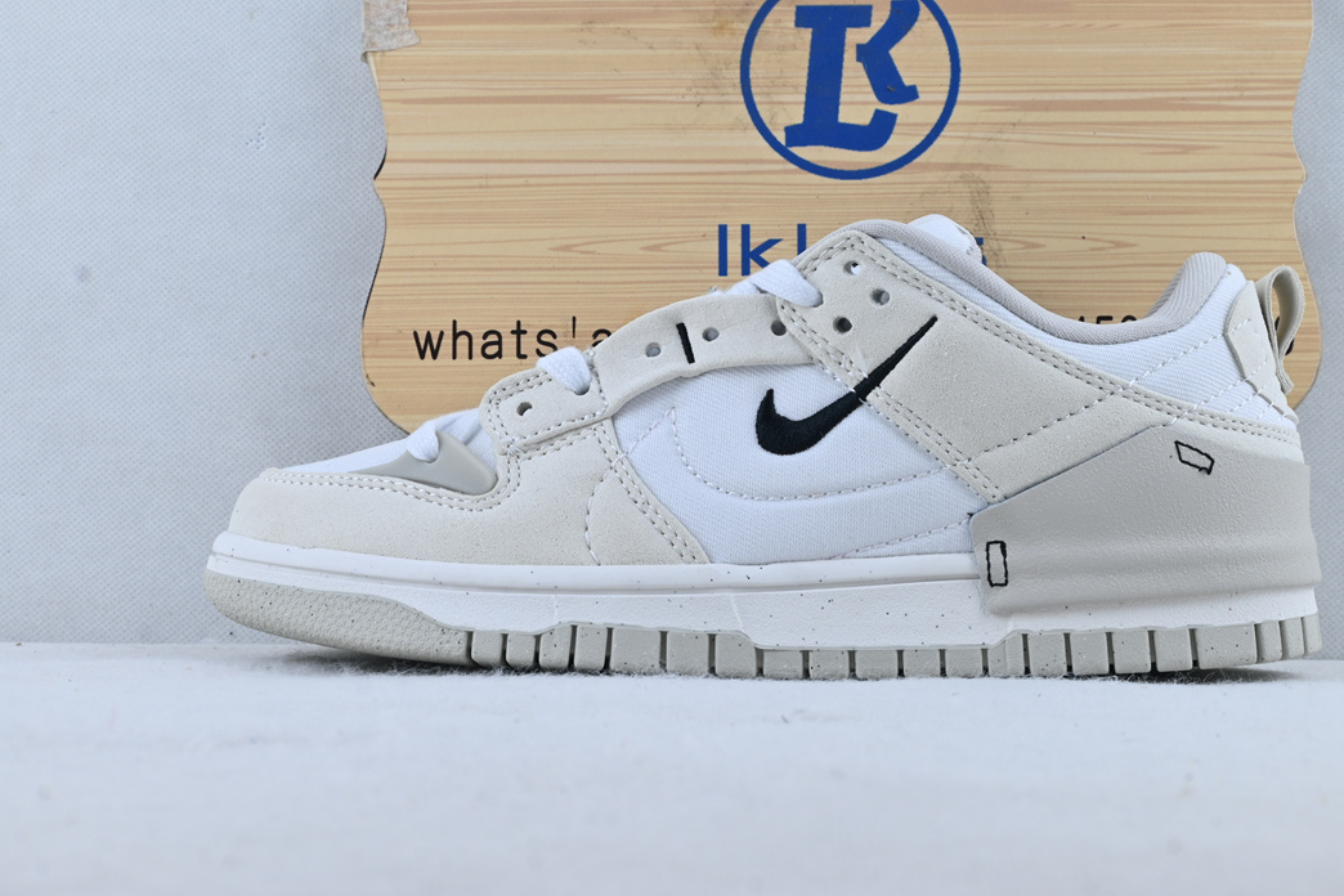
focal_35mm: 54
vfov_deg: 24.9
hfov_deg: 36.6
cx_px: 769
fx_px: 2027
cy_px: 417
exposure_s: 1/20
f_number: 10
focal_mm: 31.5
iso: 100
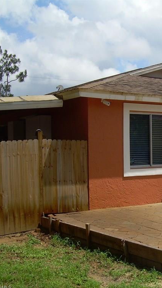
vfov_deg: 37.2
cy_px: 145
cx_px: 178
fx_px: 428
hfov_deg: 20.5
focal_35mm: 56
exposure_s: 1/594
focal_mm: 6.3
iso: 50
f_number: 4.6
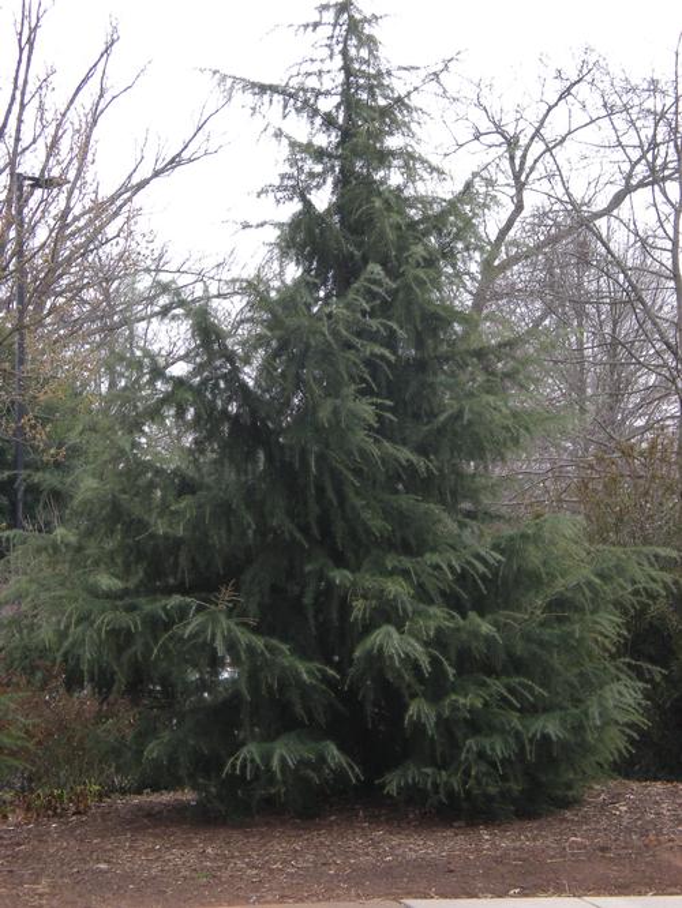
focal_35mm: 105
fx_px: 2756
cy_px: 454
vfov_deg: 18.7
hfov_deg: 14.1
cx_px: 341
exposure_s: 1/125
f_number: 5.7
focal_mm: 17.3
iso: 85
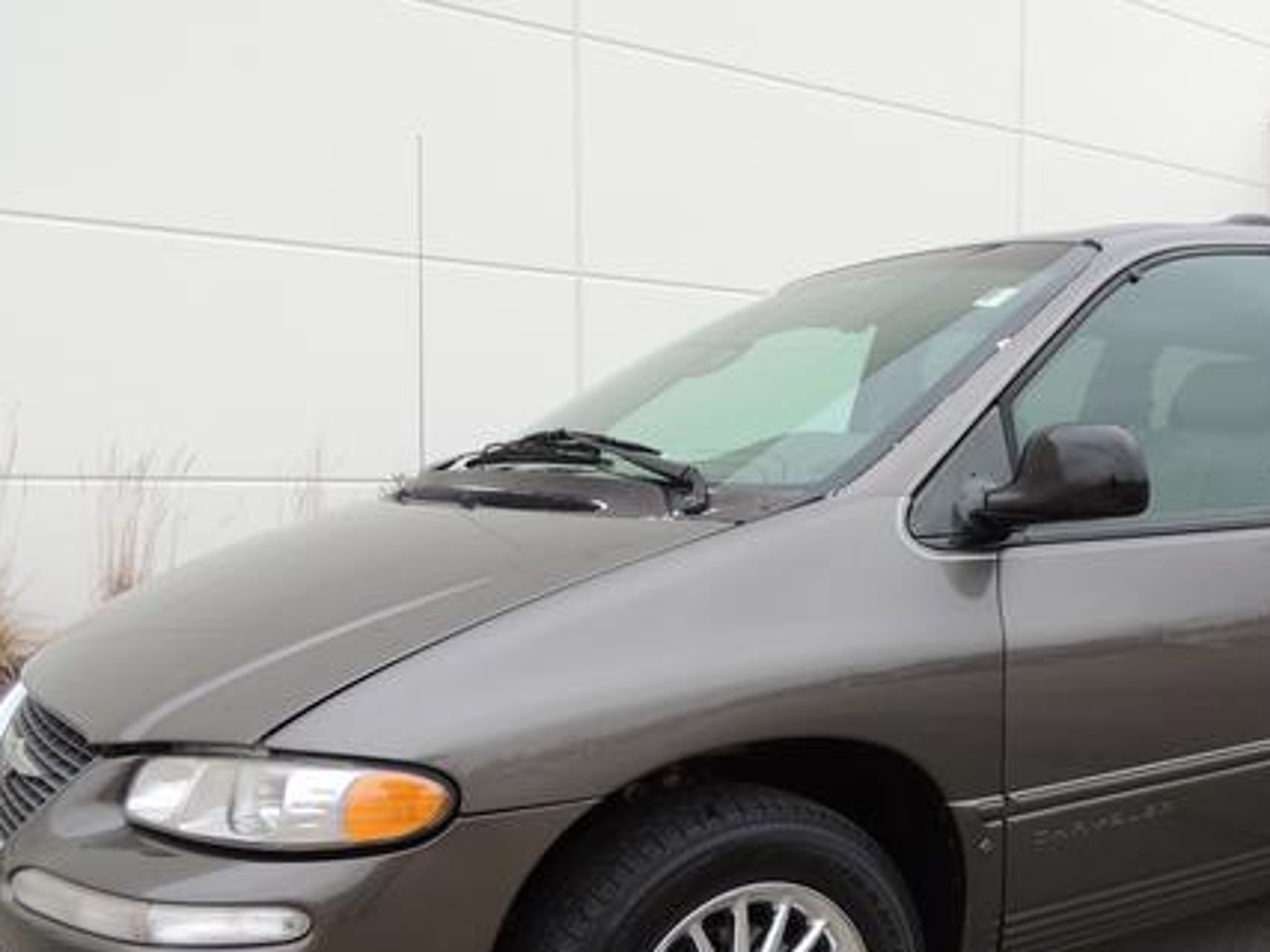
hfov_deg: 50.2
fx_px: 1320
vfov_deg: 39.3
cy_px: 616
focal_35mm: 36
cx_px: 877
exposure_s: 1/125
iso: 100
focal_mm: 4.3
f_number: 3
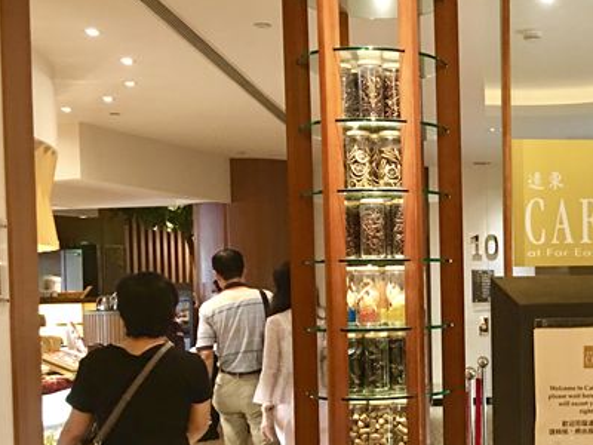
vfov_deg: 25.0
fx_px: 994
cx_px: 583
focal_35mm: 58
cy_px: 320
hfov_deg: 31.0
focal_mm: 4.15
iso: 100
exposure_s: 1/10
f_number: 2.2
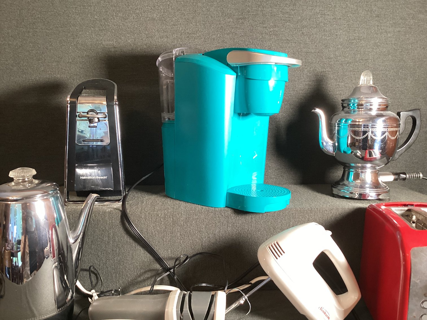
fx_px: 382
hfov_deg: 58.3
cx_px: 214
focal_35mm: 31
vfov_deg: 45.4
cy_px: 160
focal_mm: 3.3
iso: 200
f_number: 2.4
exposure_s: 1/60
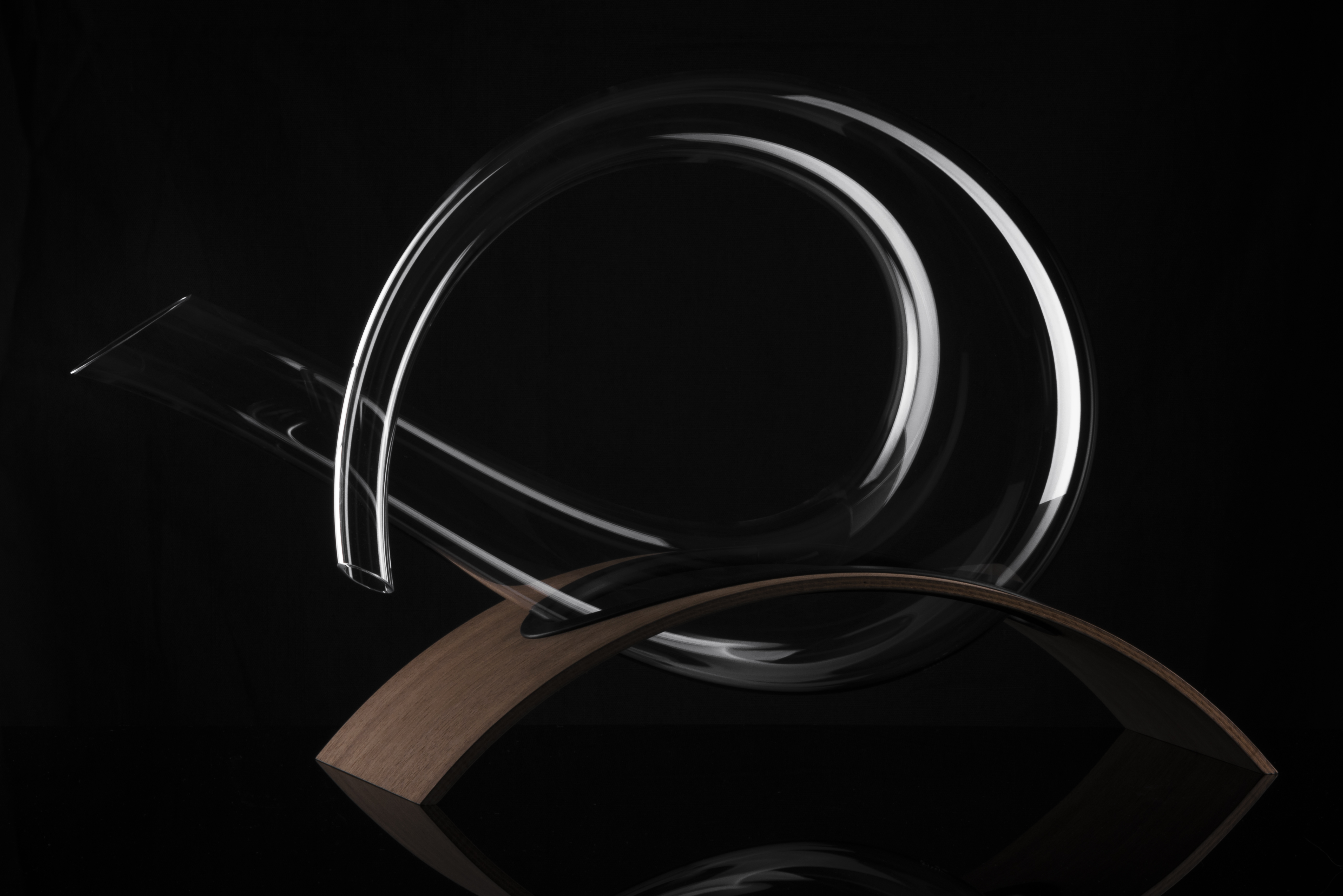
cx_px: 672
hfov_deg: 10.5
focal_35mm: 195
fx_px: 7276
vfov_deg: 7.0
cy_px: 448
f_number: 32
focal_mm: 130
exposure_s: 1/60
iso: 64
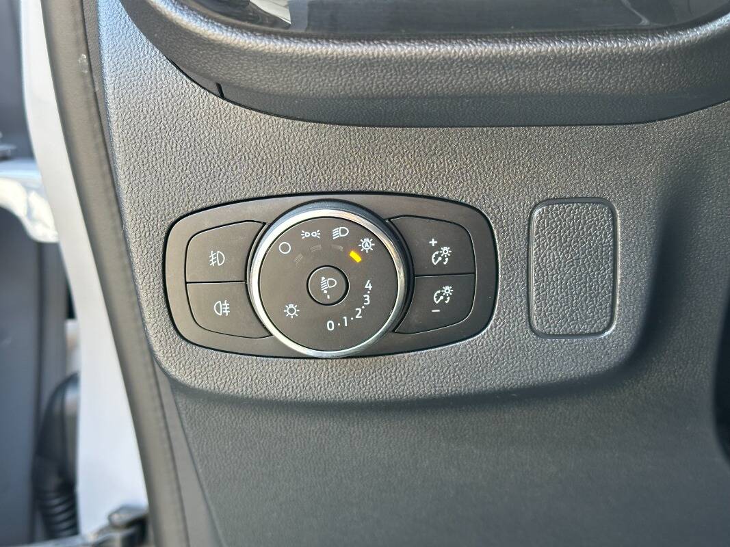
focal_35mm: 48
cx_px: 365
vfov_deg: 30.3
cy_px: 274
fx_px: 1012
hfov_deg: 39.7
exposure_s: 1/60
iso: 160
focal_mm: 6.86
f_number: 1.78
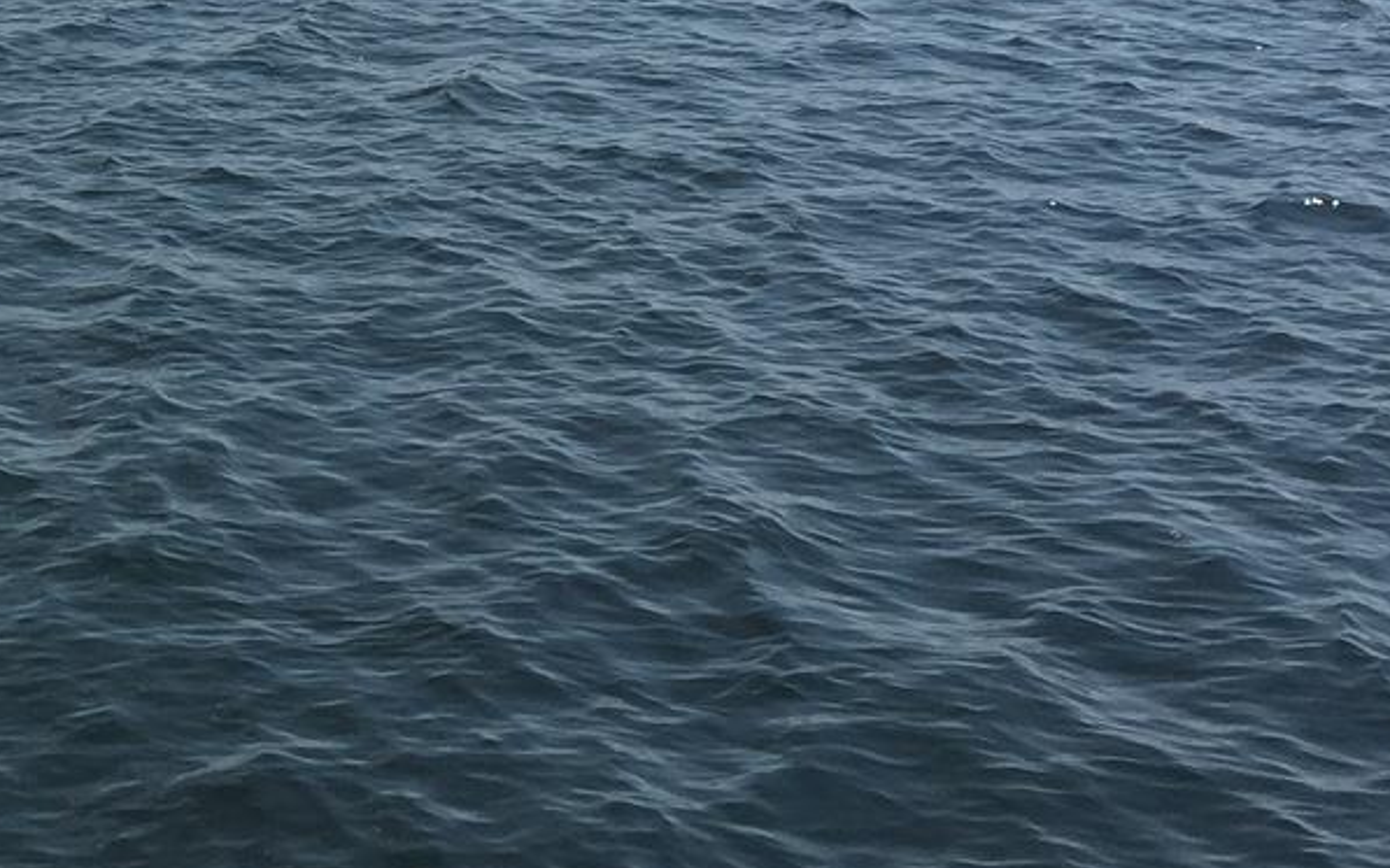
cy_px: -205
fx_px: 3182
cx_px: -149
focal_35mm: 84
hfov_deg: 23.1
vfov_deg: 15.0
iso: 32
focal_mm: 4.15
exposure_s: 1/3597
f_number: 2.2
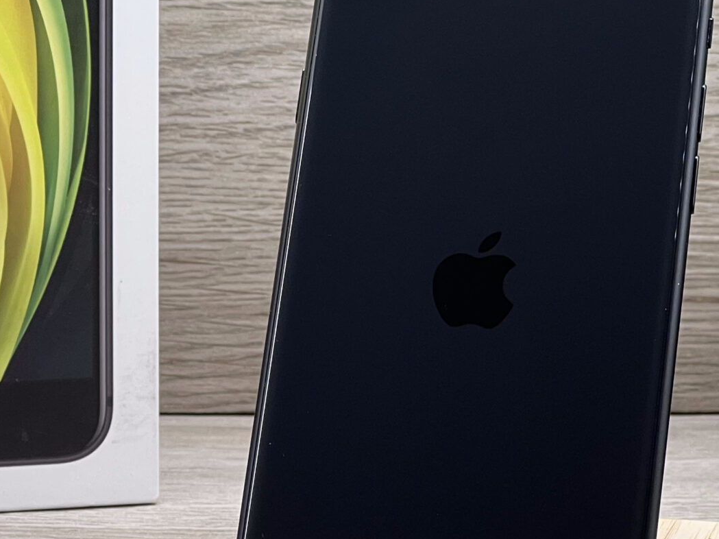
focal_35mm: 188
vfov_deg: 7.9
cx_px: 316
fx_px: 3904
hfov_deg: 10.5
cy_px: 234
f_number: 2.8
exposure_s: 1/100
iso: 100
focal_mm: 9
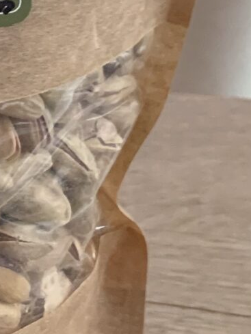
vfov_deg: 14.3
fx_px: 1314
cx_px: -168
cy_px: -4
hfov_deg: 10.4
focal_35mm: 136
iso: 400
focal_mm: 4.25
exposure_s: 1/50
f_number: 1.8
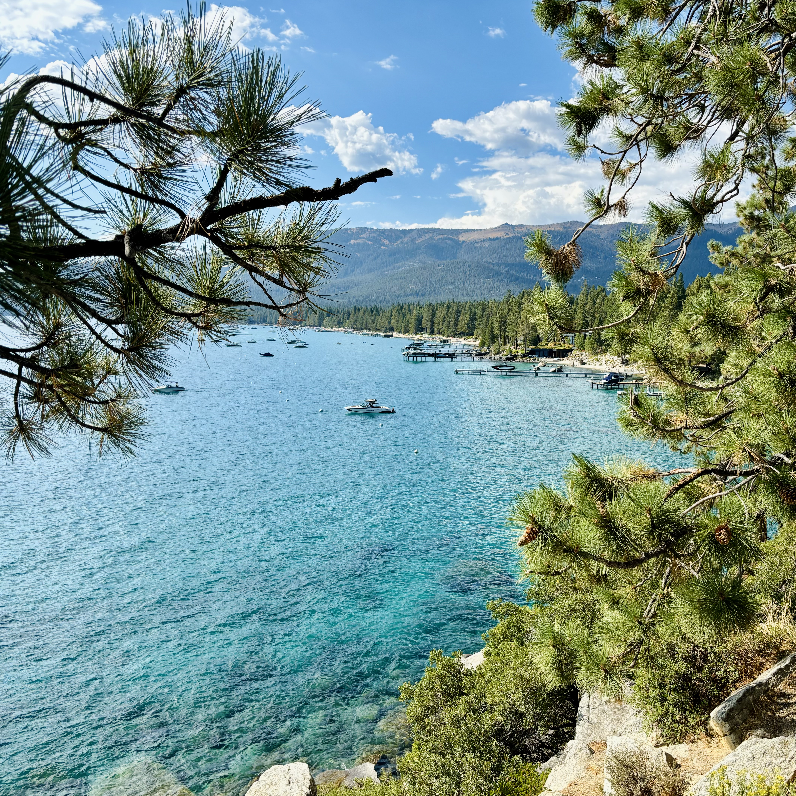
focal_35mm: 31
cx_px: 461
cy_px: 400
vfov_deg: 52.5
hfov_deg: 52.3
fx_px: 806
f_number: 1.6
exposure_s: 1/2513
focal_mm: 5.96
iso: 50
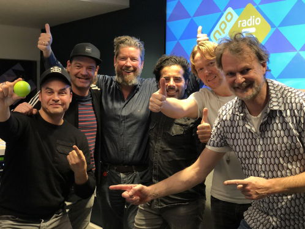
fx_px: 459
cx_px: 152
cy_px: 114
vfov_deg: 28.1
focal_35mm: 52
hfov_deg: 36.8
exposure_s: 1/40
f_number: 2.4
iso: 100
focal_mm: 6
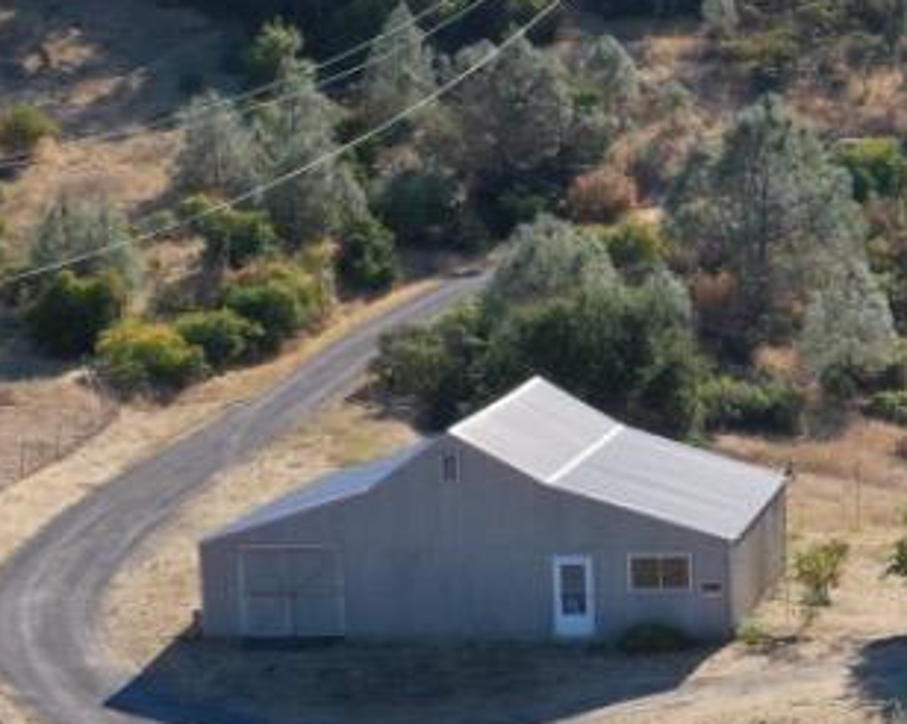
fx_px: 3434
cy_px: 471
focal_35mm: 128
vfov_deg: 12.0
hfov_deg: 13.7
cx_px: 1564
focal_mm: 10.26
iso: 100
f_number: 5.6
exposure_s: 1/400
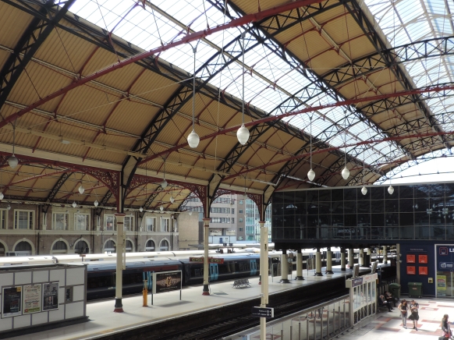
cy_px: 214
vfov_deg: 42.6
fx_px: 433
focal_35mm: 33
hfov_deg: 55.2
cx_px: 254
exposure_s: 1/250
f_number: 3
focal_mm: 4.3
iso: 80
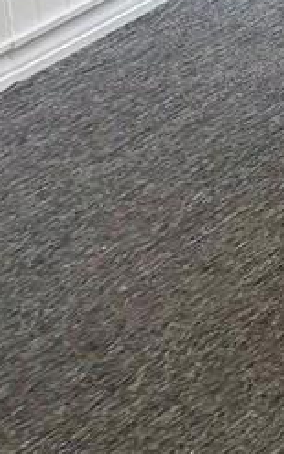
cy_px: -643
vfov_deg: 10.5
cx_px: 867
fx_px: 2118
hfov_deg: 6.9
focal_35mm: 171
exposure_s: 1/120
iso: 50
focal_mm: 5.96
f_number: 1.6
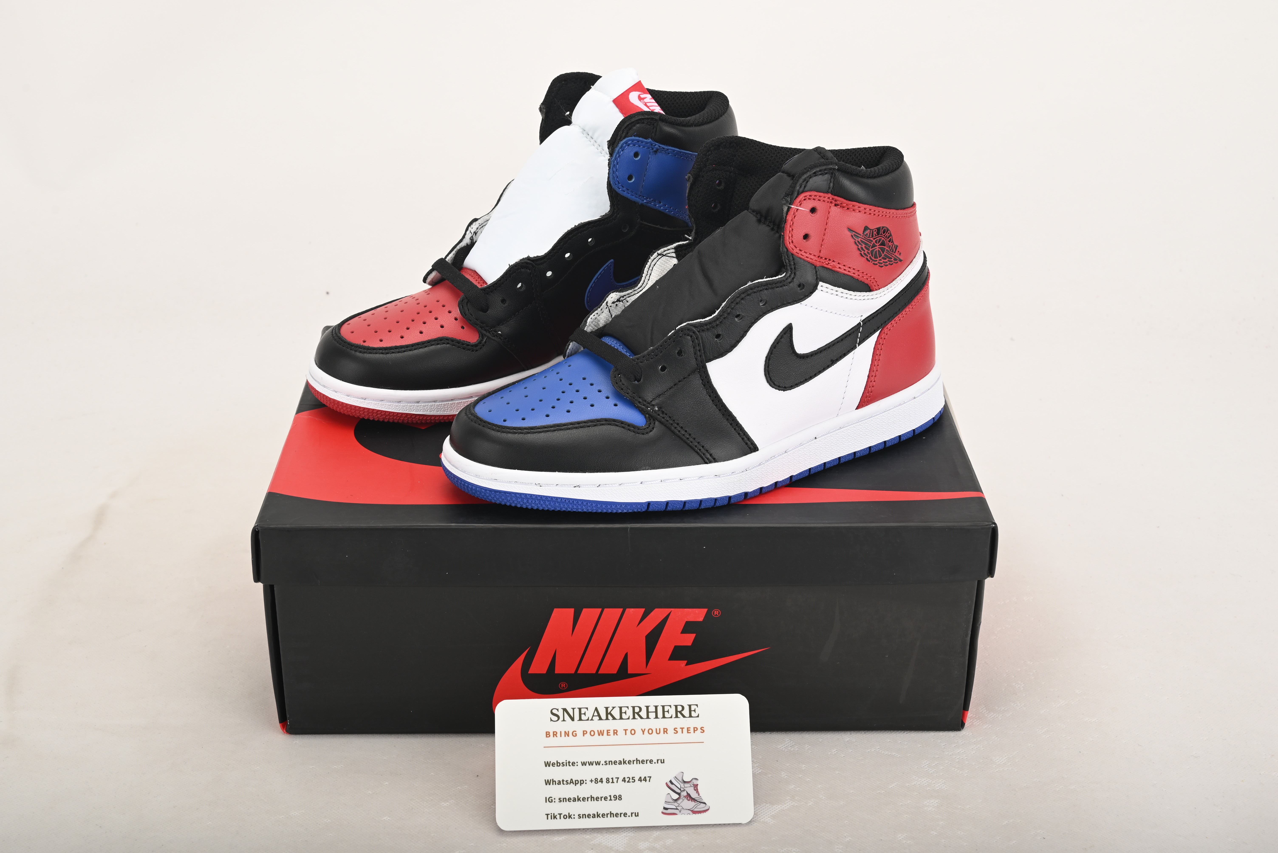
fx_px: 1669
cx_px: 639
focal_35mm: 47
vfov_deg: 28.7
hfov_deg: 41.9
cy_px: 426
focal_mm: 47
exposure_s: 1/200
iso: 100
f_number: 11
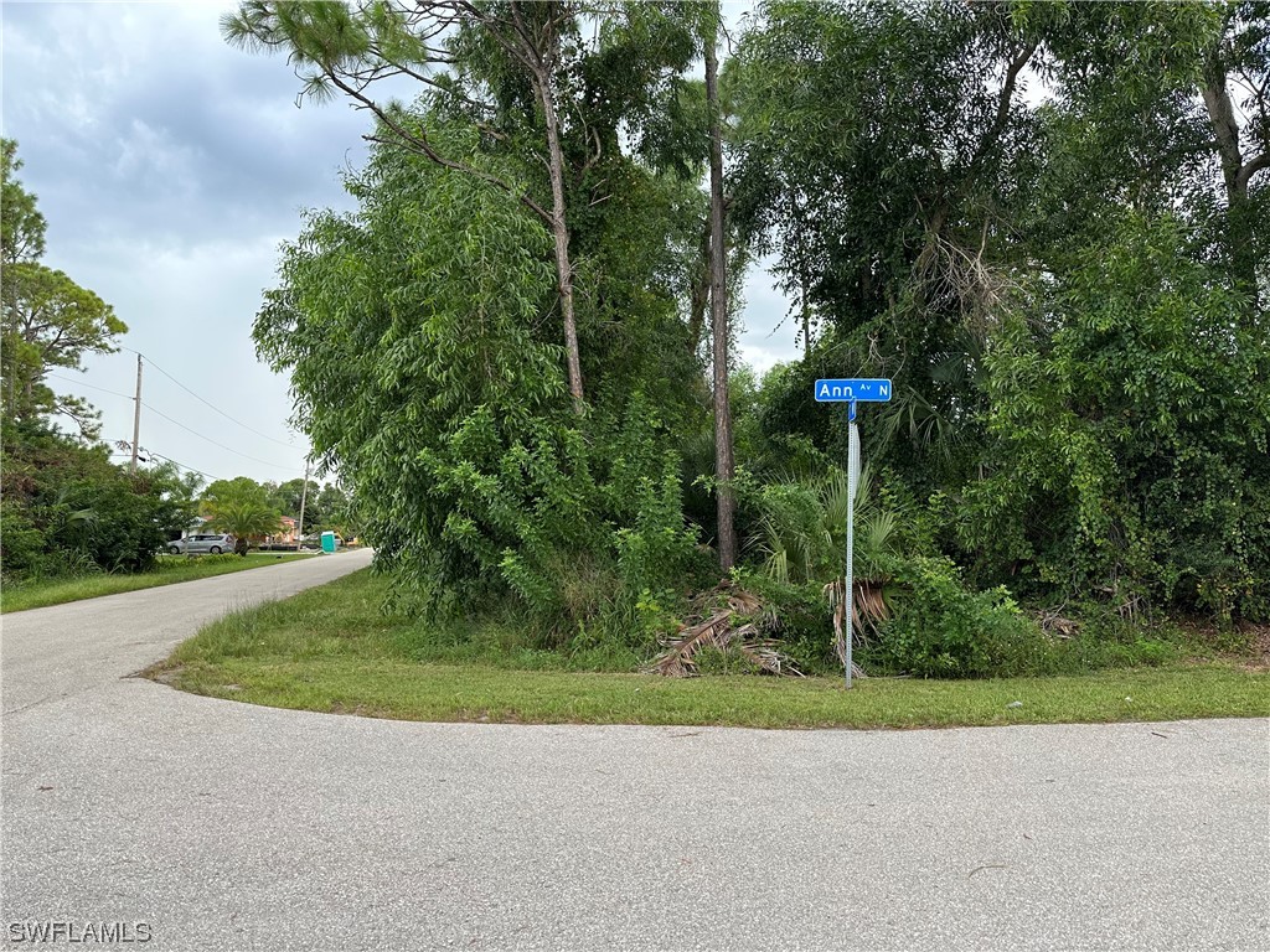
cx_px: 635
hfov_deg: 71.6
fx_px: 881
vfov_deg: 56.8
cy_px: 476
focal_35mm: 24
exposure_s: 1/529
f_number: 1.78
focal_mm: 6.86
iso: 80
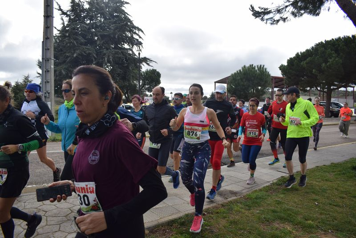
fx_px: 267
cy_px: 119
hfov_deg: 67.3
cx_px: 178
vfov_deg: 48.0
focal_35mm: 27
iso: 400
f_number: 5.6
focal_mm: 18
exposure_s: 1/1250
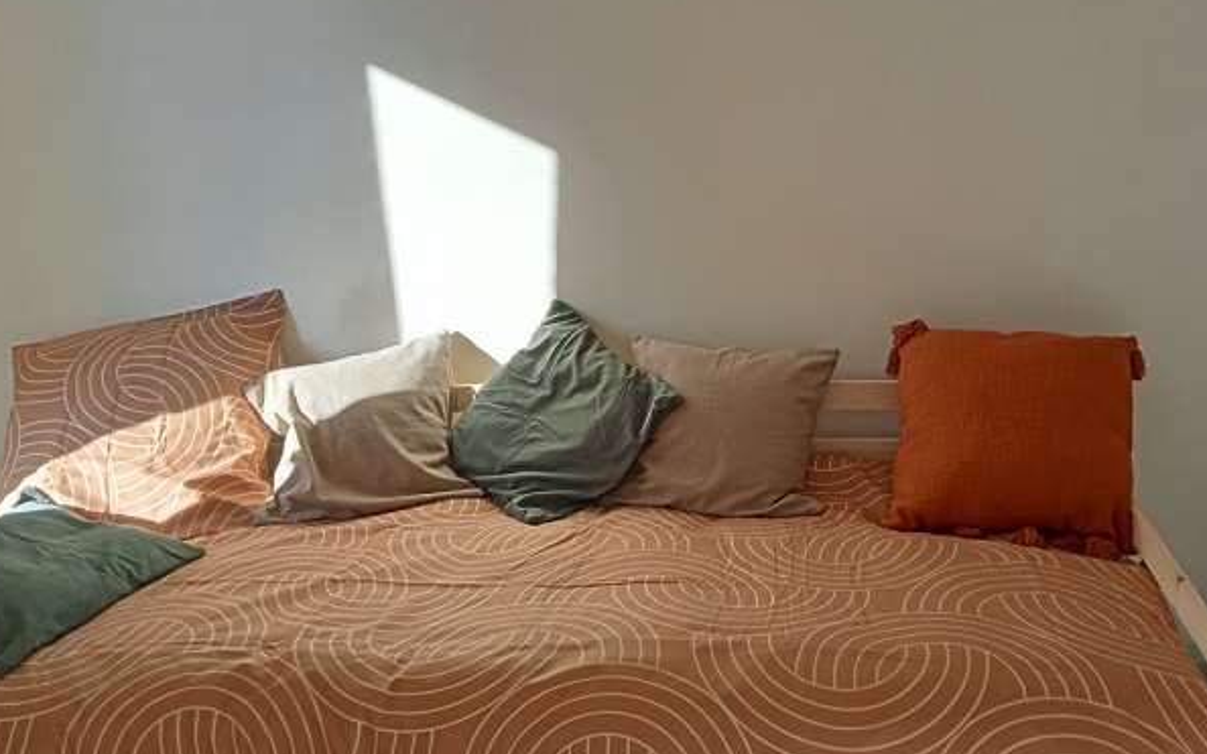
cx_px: 654
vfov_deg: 31.9
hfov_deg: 49.2
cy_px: 323
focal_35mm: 40
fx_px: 1316
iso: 112
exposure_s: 1/100
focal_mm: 3.46
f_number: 2.2
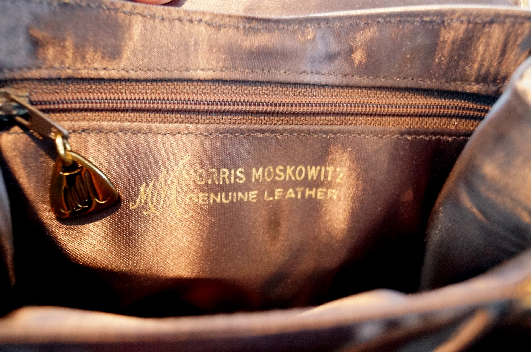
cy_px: 176
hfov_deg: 46.5
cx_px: 266
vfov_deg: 31.8
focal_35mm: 42
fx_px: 619
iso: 3200
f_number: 4.5
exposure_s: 1/20
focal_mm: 28
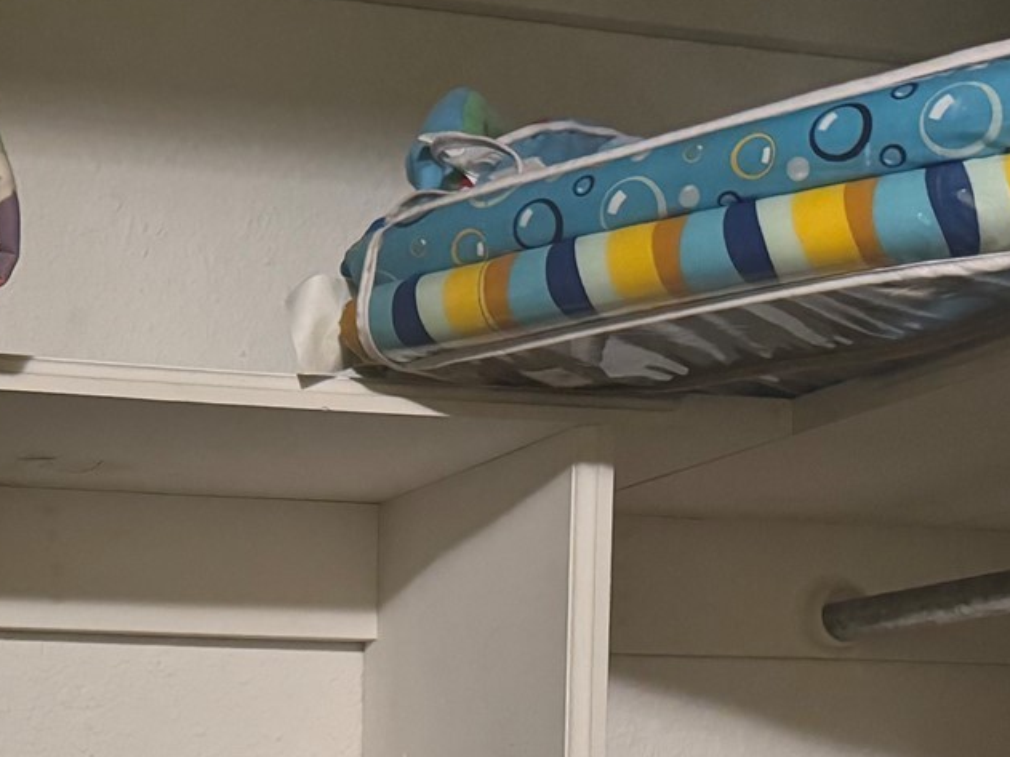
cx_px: 104
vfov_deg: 18.9
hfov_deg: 25.8
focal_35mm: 73
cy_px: 949
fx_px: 2130
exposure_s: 1/30
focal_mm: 6.76
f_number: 1.78
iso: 800
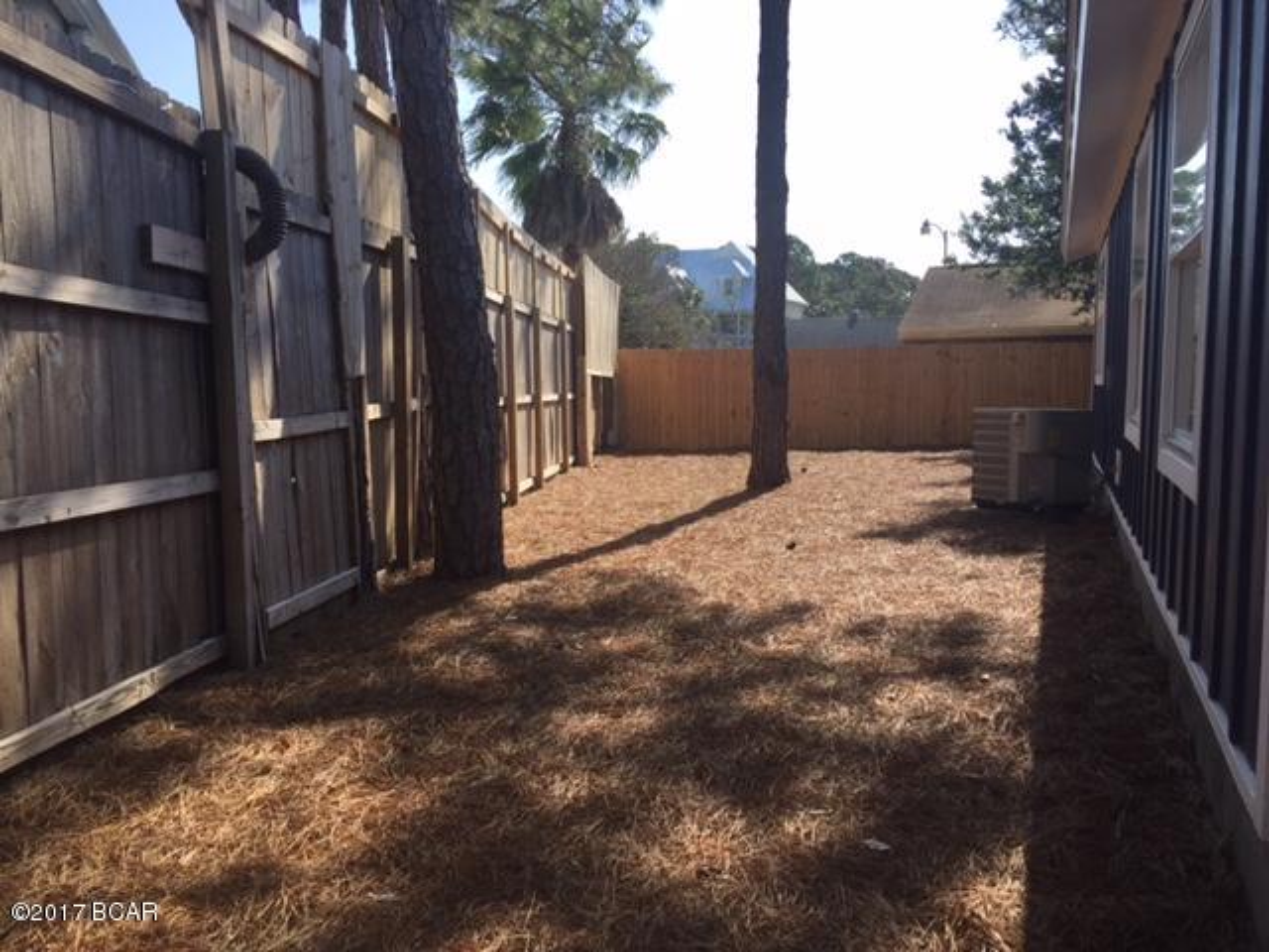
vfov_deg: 48.2
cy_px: 476
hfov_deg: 61.7
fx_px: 1063
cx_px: 634
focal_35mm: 29
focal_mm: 4.15
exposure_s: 1/1236
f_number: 2.2
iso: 32
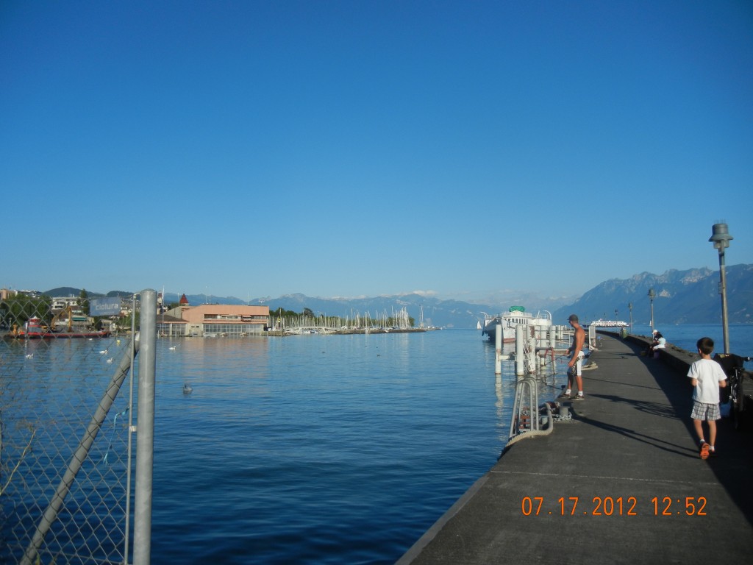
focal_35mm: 30
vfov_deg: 46.8
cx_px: 376
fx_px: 653
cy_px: 282
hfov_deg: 60.0
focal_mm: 5.4
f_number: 7
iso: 160
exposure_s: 1/594
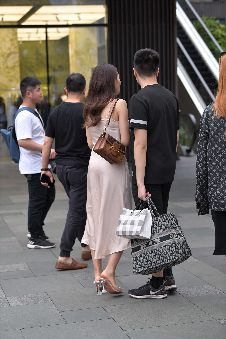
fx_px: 800
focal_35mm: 85
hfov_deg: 16.1
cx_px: 113
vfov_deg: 23.9
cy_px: 170
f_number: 4
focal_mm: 85
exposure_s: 1/500
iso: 1000
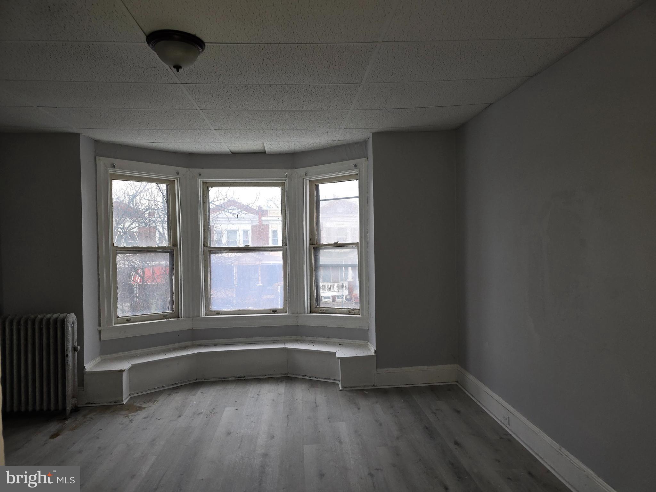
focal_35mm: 23
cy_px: 246
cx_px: 328
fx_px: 436
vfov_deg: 58.9
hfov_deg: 73.9
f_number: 1.7
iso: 125
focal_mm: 6.3
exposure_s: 1/60
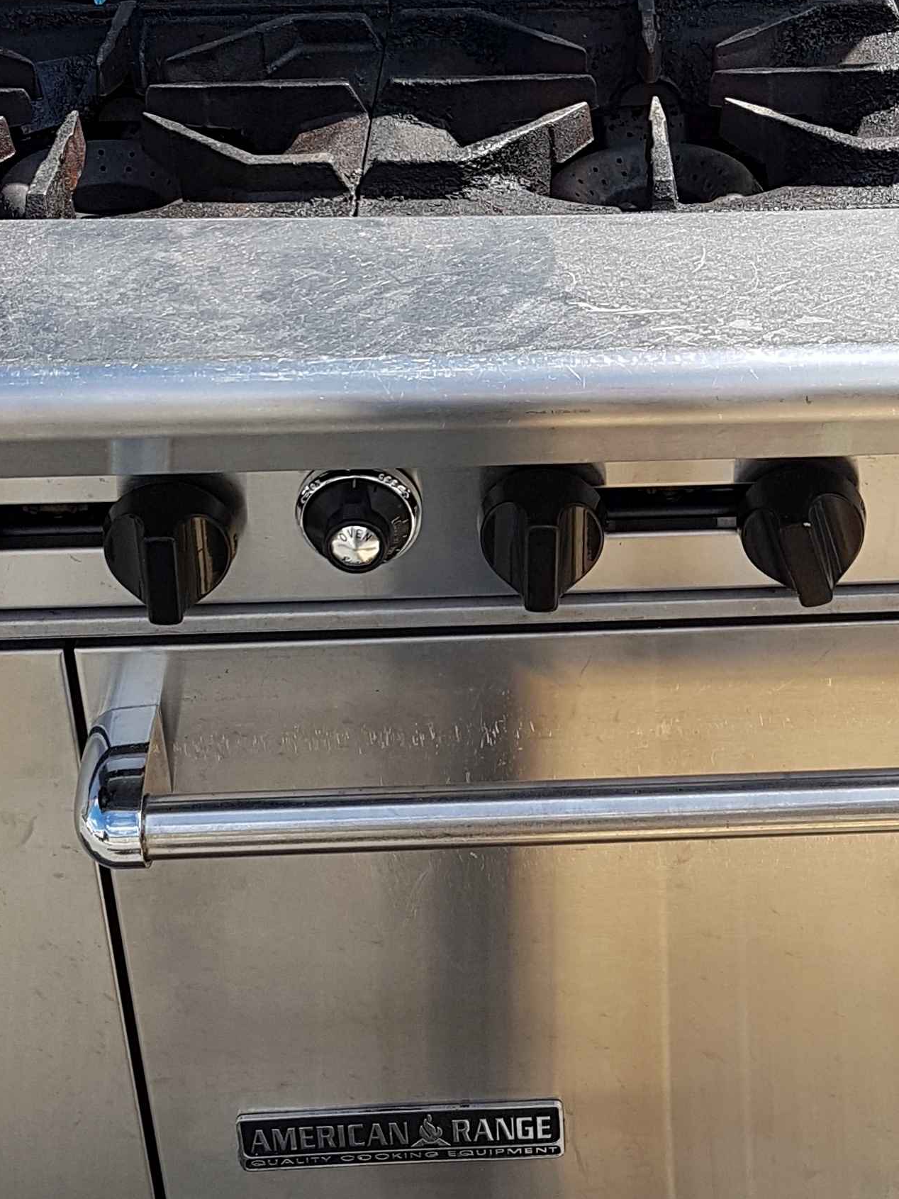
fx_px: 2147
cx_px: 604
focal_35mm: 62
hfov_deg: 23.5
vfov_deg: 30.6
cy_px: 275
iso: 40
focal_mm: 4.2
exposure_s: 1/868
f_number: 1.7
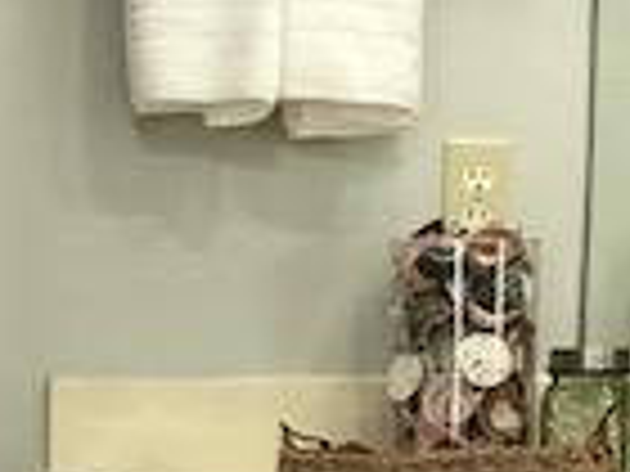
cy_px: 607
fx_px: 2330
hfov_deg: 15.2
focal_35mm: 128
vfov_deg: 11.3
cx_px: 58
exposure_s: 1/15
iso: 64
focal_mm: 4
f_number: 1.8
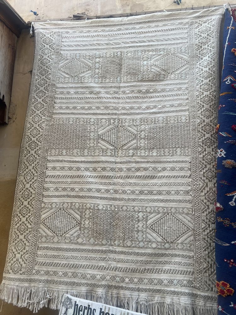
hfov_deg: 53.1
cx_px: 118
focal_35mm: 26
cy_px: 158
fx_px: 236
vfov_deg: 67.3
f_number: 1.5
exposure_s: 1/258
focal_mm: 5.7
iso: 40
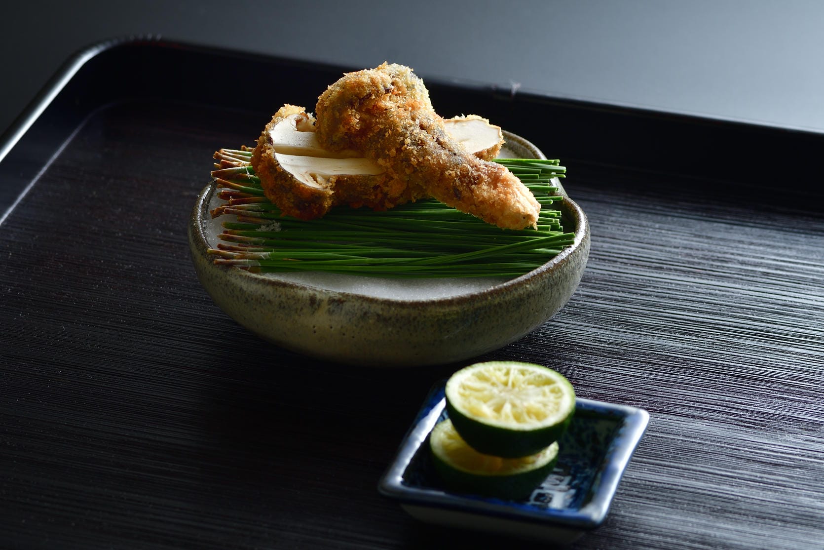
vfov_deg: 8.7
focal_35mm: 158
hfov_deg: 13.0
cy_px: 275
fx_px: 3605
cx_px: 412
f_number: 8
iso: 100
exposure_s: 1/200
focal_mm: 105
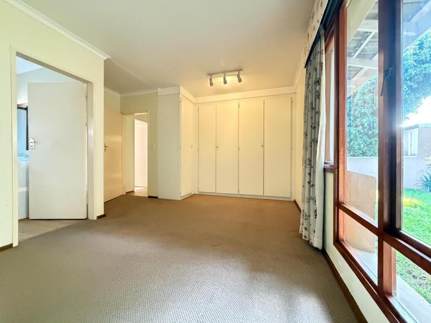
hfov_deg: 102.1
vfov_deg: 85.7
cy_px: 162
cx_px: 216
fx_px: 174
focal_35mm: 14
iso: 1600
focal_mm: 2.22
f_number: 2.2
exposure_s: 1/37
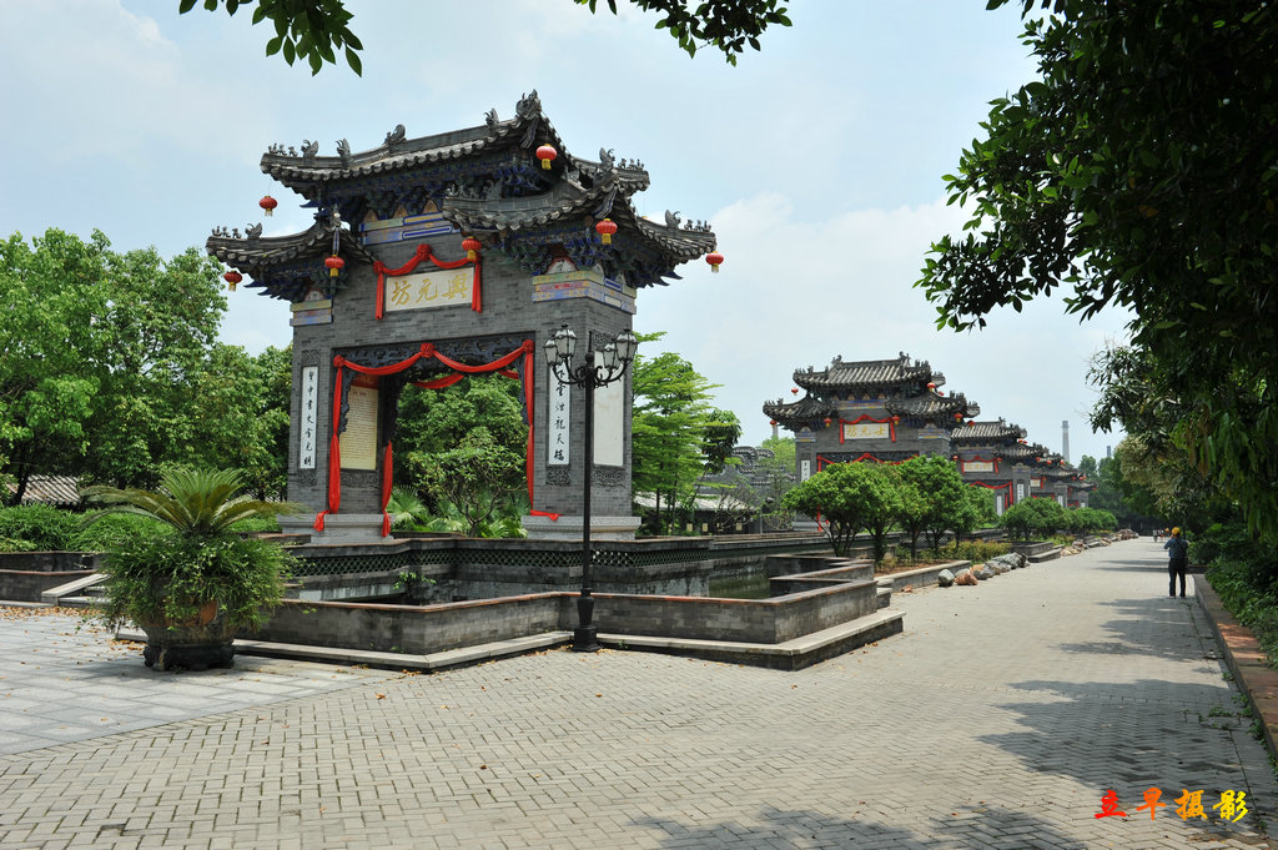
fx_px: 1029
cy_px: 425
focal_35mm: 29
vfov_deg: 44.9
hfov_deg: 63.7
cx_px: 639
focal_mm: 29
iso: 200
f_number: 10
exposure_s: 1/320
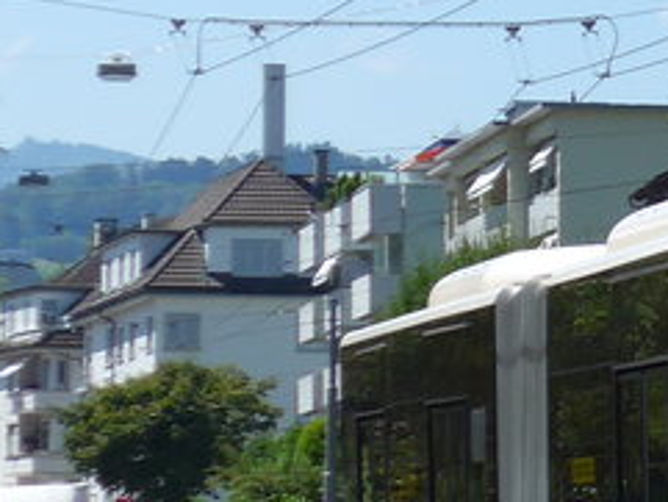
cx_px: 1416
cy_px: 130
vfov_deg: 4.8
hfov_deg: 6.2
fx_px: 5966
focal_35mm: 309
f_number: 3.7
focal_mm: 12.7
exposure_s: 1/1000
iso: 80
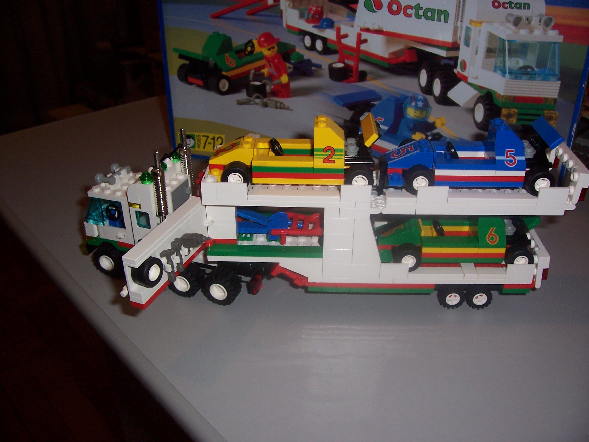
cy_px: 221
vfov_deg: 41.8
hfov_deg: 54.0
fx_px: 579
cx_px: 294
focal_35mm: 34
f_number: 2.7
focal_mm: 5.6
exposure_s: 1/60
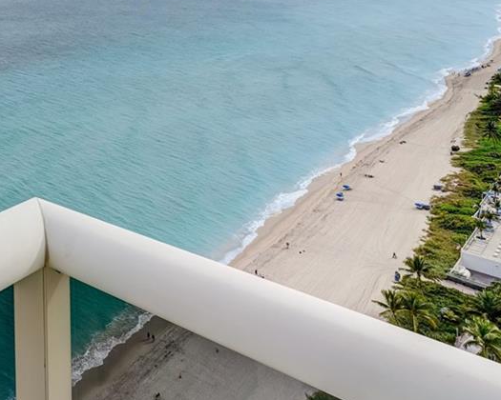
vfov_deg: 33.2
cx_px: -124
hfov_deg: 34.7
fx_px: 593
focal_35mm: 40
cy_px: -26
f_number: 9
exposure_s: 1/250
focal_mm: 14
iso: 100
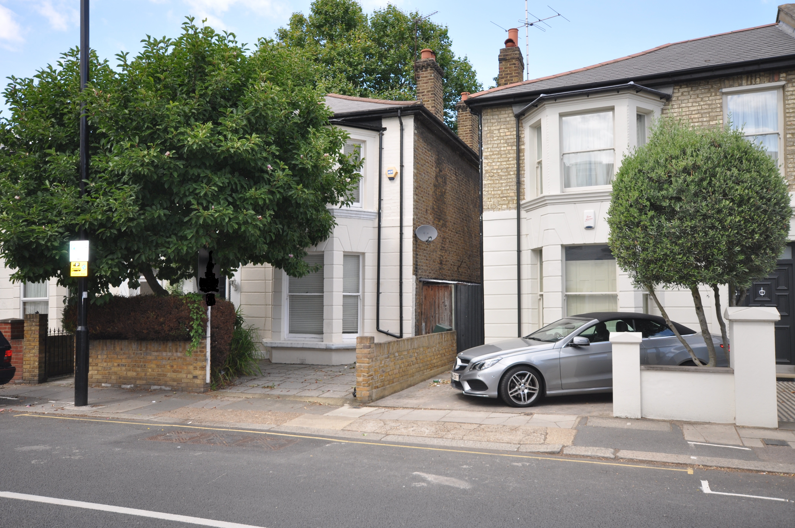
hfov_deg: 62.0
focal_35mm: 30
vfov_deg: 43.5
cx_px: 398
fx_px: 662
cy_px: 264
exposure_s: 1/200
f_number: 5.6
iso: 220
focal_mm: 20
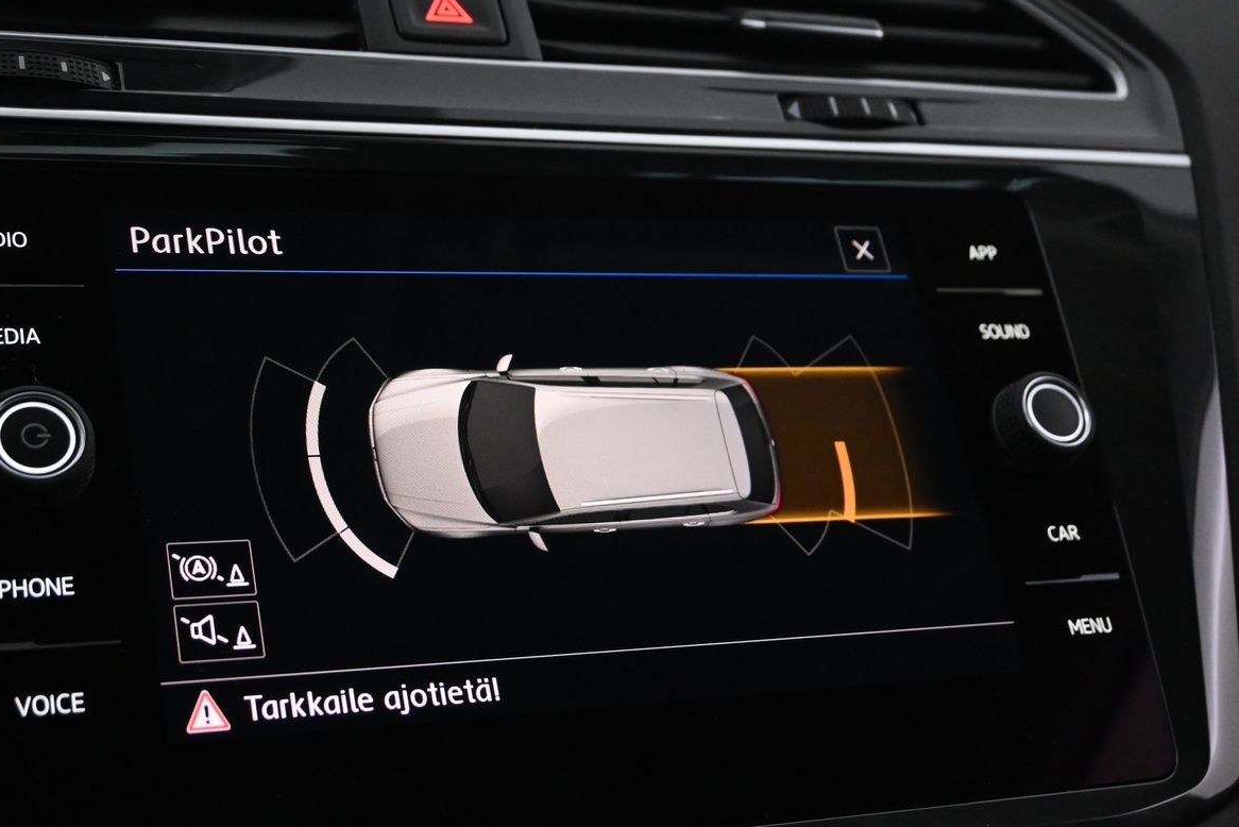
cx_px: 510
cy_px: 466
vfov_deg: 26.5
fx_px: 1757
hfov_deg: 38.7
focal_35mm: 51
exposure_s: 1/50
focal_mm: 24.5
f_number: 4.2
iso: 2500
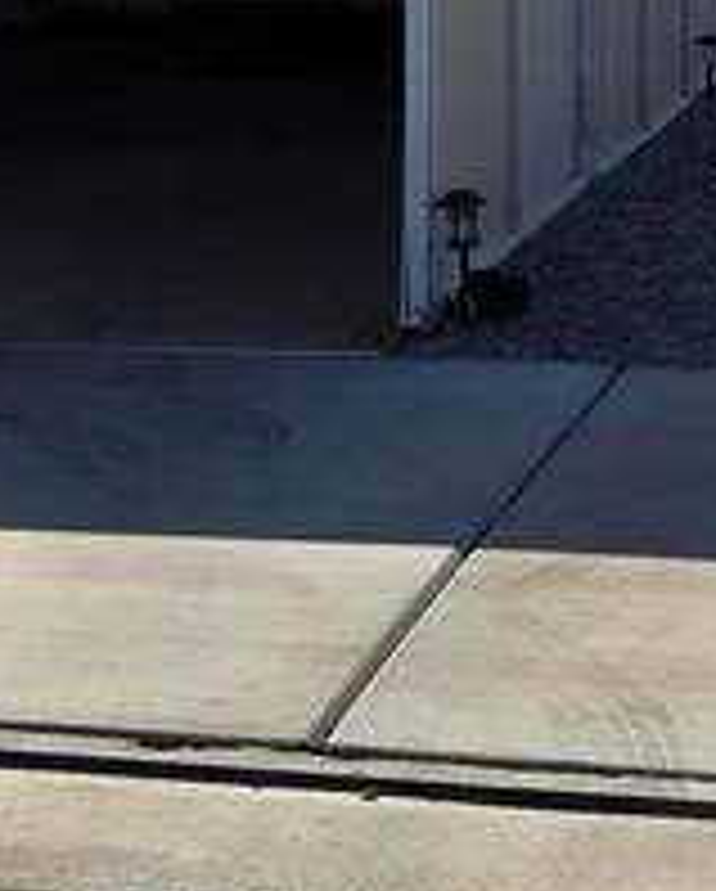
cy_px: 374
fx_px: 3832
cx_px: -126
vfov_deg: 13.3
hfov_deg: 10.5
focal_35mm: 145
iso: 25
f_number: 1.8
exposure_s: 1/3892
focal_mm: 5.4
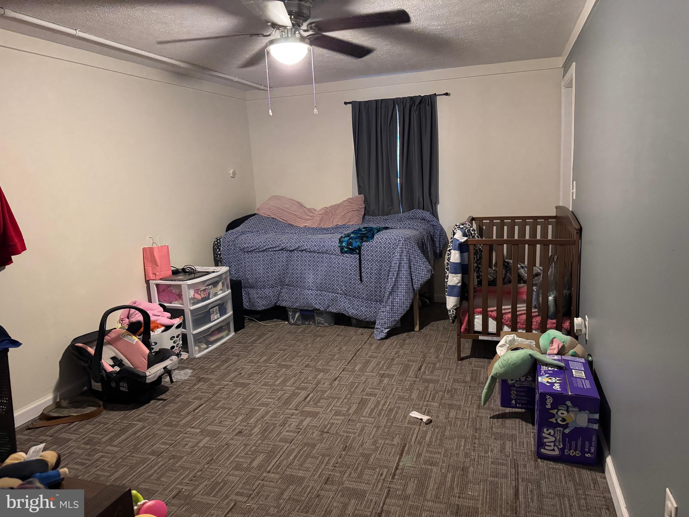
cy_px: 258
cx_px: 344
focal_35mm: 24
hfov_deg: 71.6
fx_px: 478
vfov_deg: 56.8
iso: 1000
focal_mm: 6.76
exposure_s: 1/40
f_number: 1.78
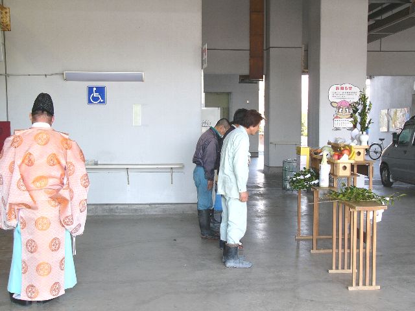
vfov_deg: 31.5
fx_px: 551
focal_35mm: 46
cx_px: 208
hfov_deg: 41.2
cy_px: 156
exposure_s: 1/60
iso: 50
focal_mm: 7.7
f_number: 2.8
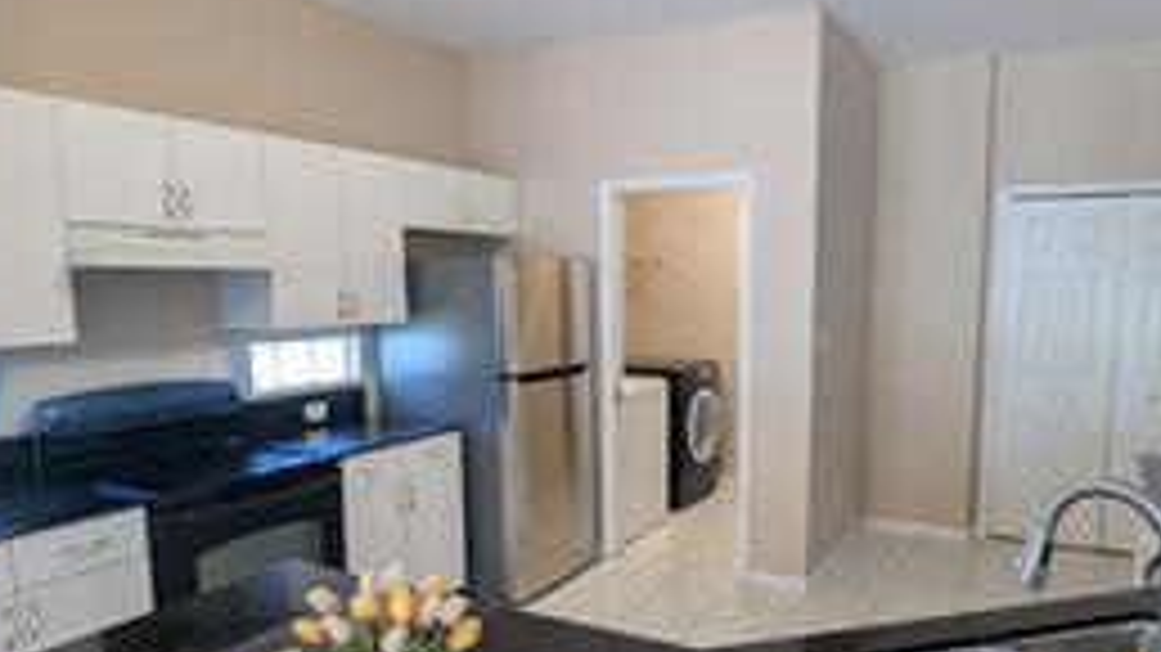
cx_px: 626
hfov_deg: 69.8
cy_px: 387
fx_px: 831
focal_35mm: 27
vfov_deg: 42.7
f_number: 2.2
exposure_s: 1/24
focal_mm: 2.35
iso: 58
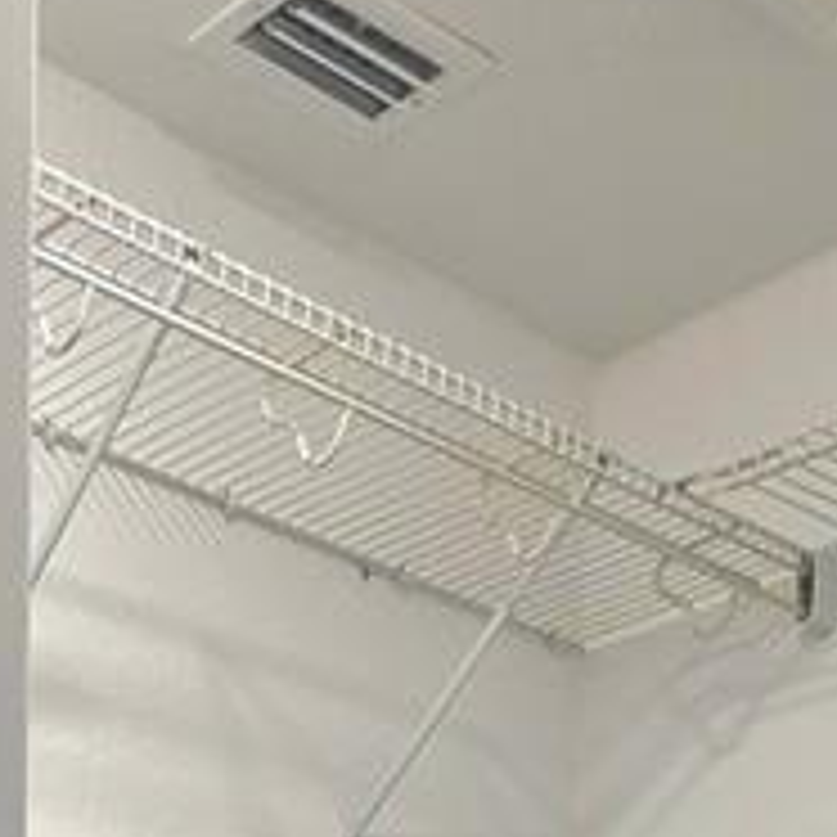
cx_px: -162
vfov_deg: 15.9
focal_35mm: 74
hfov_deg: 21.7
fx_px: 2024
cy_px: 1840
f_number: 1.9
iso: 200
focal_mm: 2.2
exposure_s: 1/120
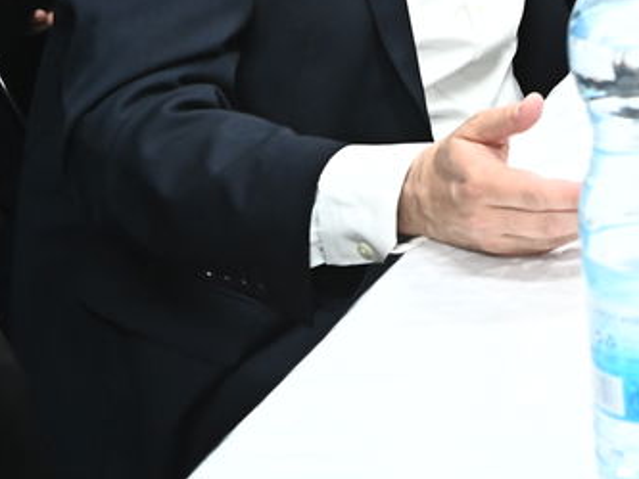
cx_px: 1307
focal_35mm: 97
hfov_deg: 15.7
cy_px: -389
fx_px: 1791
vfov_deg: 13.6
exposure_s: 1/160
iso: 2500
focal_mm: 24
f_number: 5.6
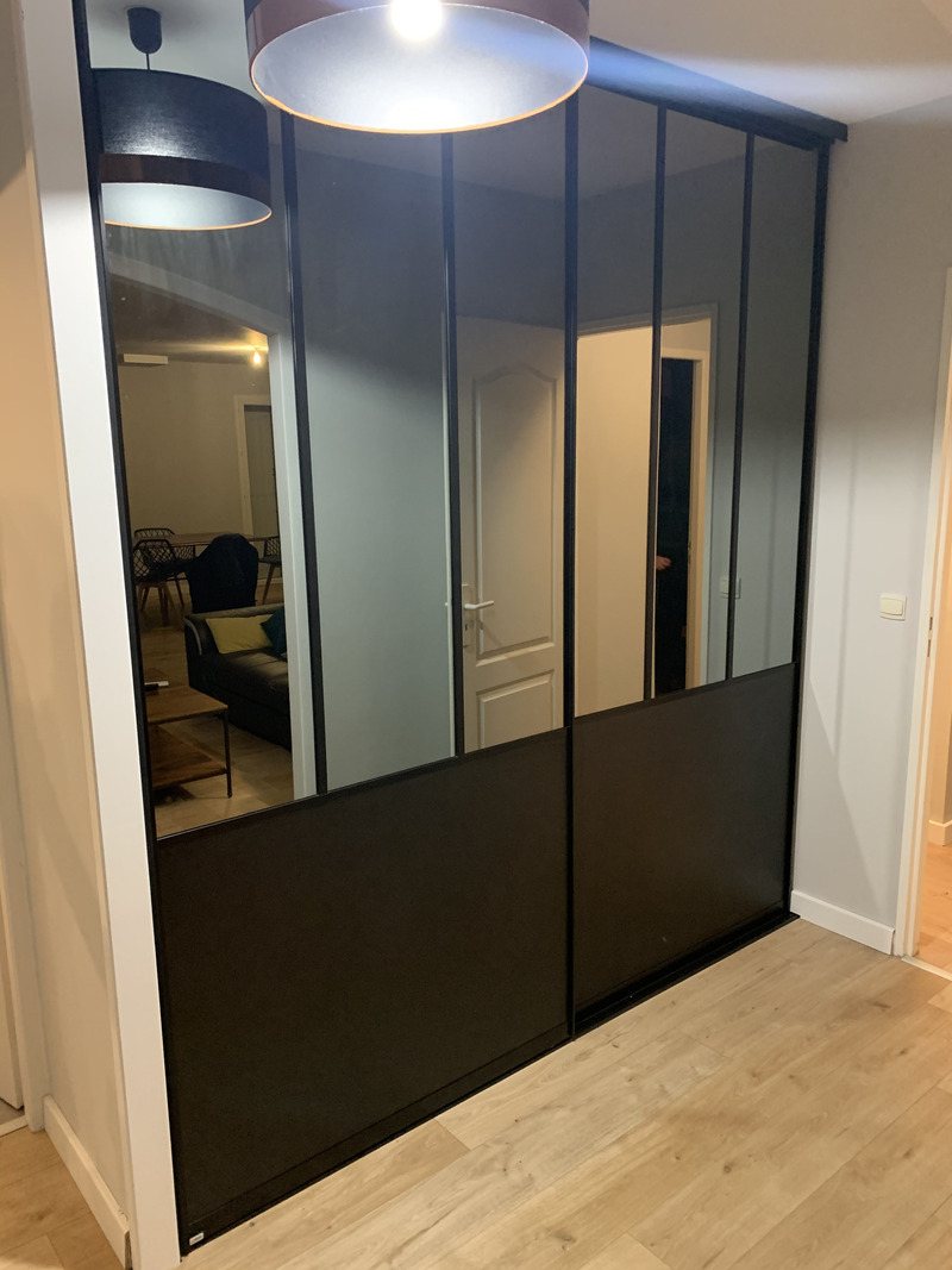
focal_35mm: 26
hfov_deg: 53.1
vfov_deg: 67.3
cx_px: 476
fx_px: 954
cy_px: 635
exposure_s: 1/33
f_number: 1.8
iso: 400
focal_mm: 4.25
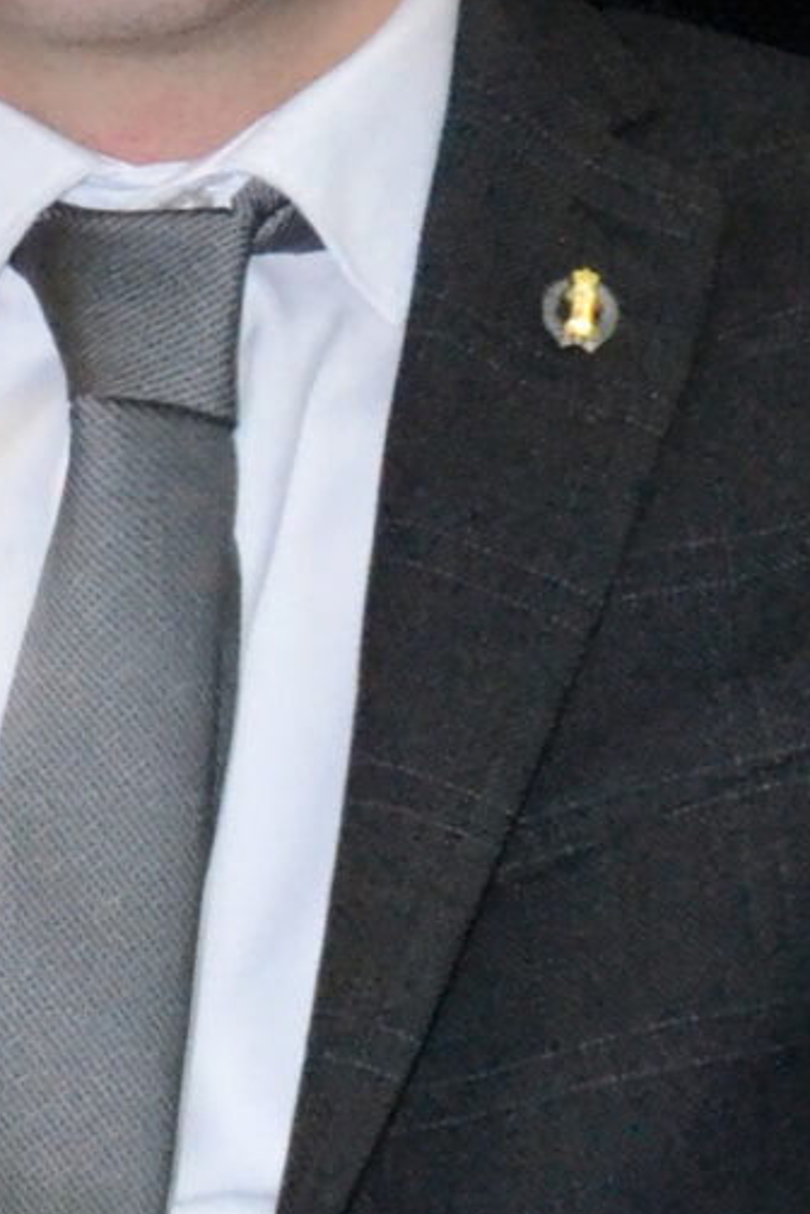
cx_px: -175
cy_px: 1132
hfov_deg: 5.3
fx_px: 8741
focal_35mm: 259
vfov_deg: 7.9
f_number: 10
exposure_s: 1/100
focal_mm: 34
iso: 3200
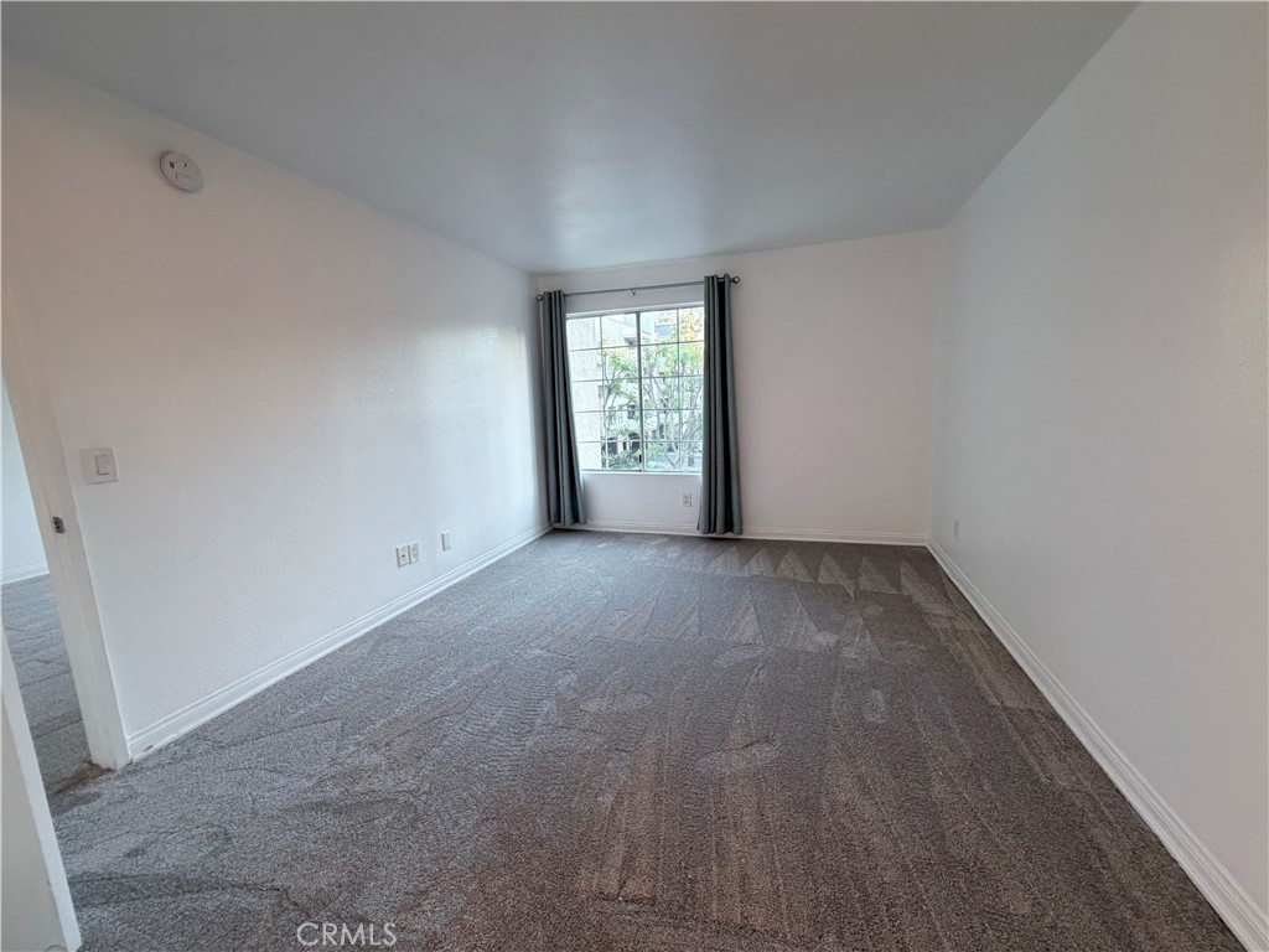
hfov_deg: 102.1
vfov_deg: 85.7
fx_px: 513
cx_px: 634
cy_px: 476
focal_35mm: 14
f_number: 2.2
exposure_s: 1/120
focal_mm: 2.22
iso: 320
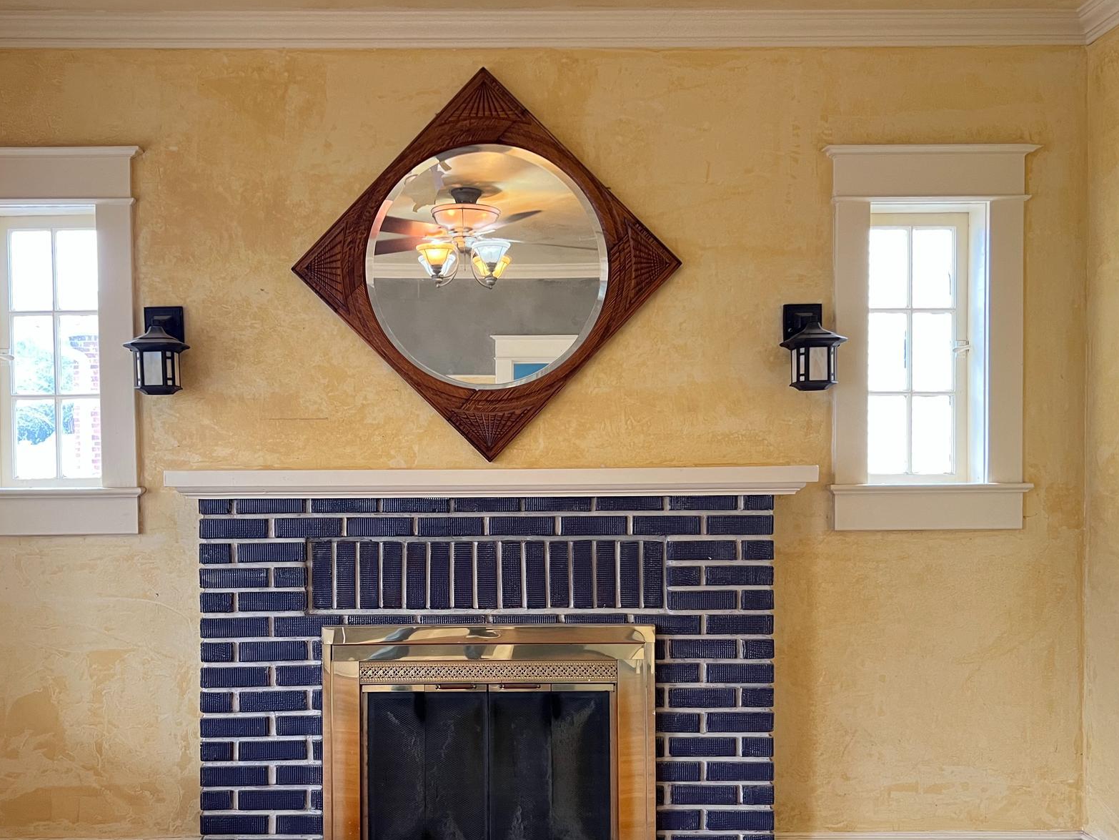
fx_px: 1099
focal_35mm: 34
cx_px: 474
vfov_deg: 41.6
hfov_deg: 53.7
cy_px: 510
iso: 125
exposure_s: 1/60
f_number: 1.5
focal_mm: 5.7
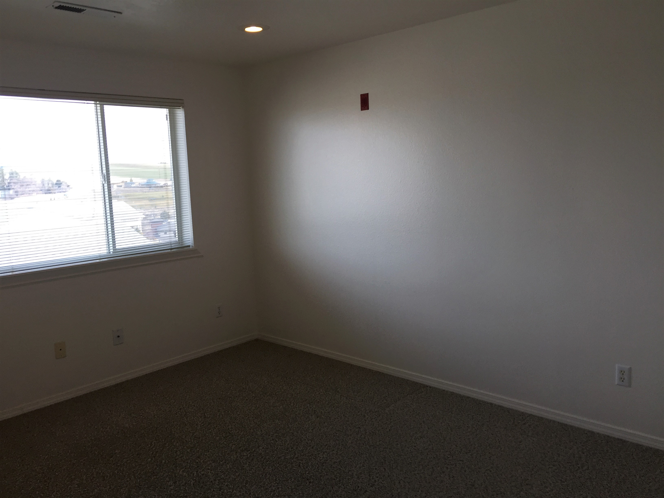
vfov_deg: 48.2
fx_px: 556
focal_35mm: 29
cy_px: 249
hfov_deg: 61.7
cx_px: 332
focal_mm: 4.15
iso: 40
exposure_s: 1/120
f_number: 2.2
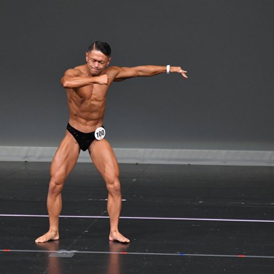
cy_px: 137
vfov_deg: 4.0
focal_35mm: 442
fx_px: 3958
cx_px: 102
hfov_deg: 4.0
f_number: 5.6
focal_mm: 230
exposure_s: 1/400
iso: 4000
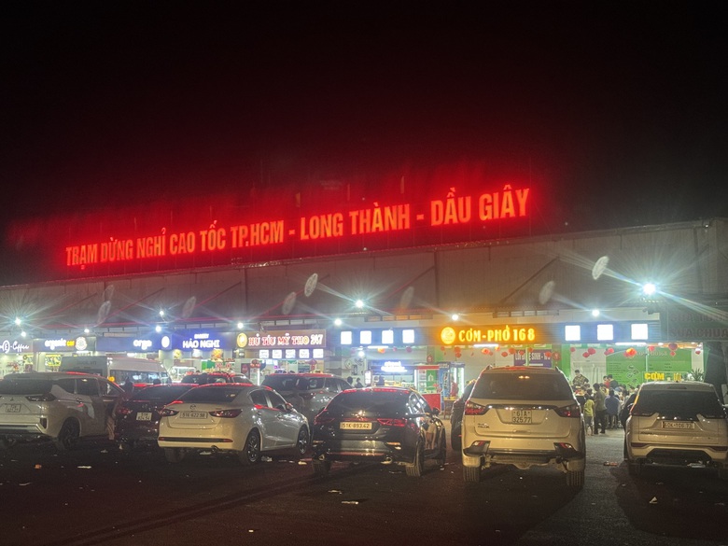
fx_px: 1009
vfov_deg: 30.3
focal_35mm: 48
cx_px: 364
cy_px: 273
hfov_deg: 39.7
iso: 320
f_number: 1.78
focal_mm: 6.86
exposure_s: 1/33
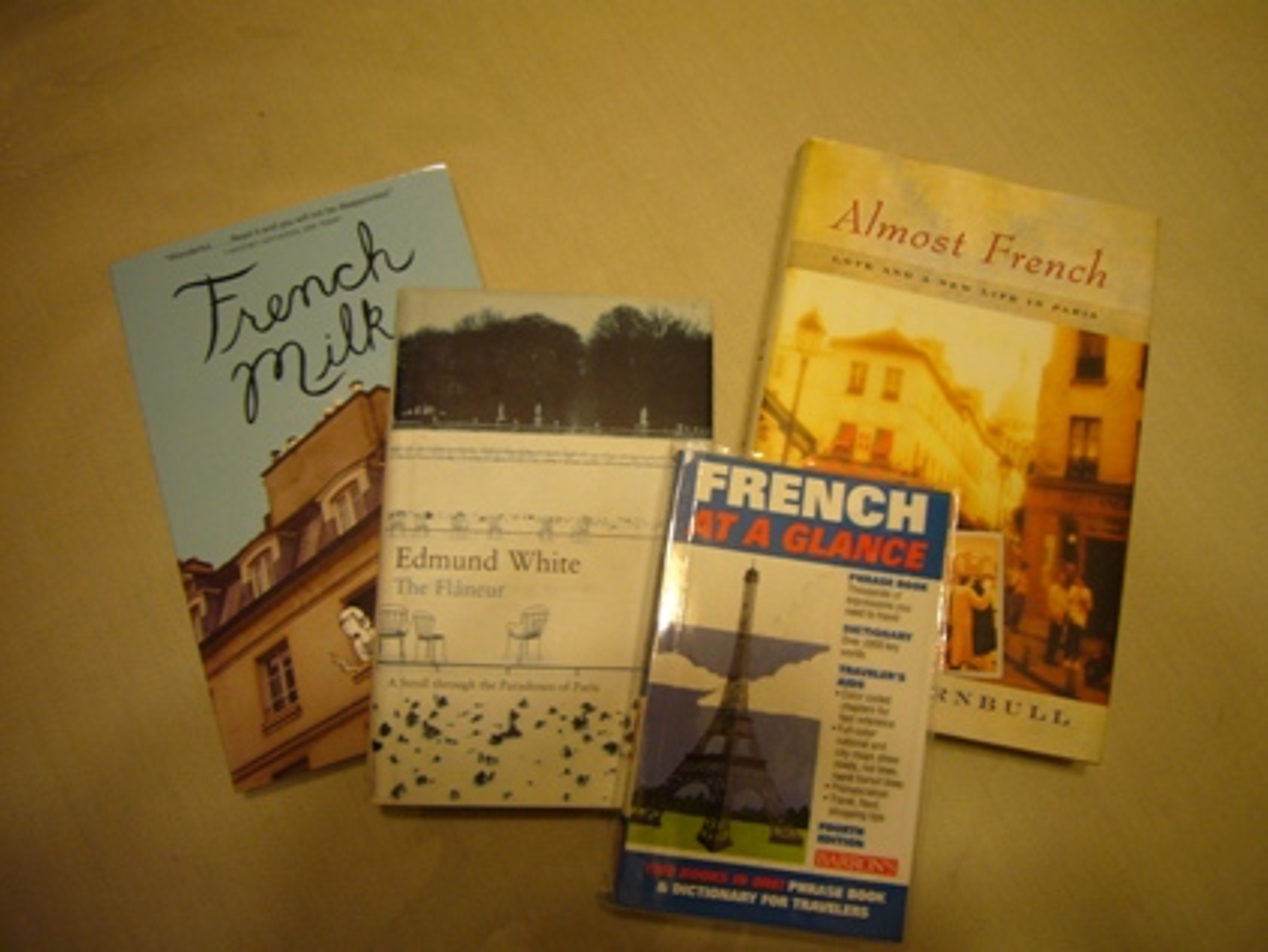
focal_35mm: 28
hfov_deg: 63.4
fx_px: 1026
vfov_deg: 49.8
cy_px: 476
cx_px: 634
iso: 100
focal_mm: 4.6
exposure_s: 1/15
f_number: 2.8
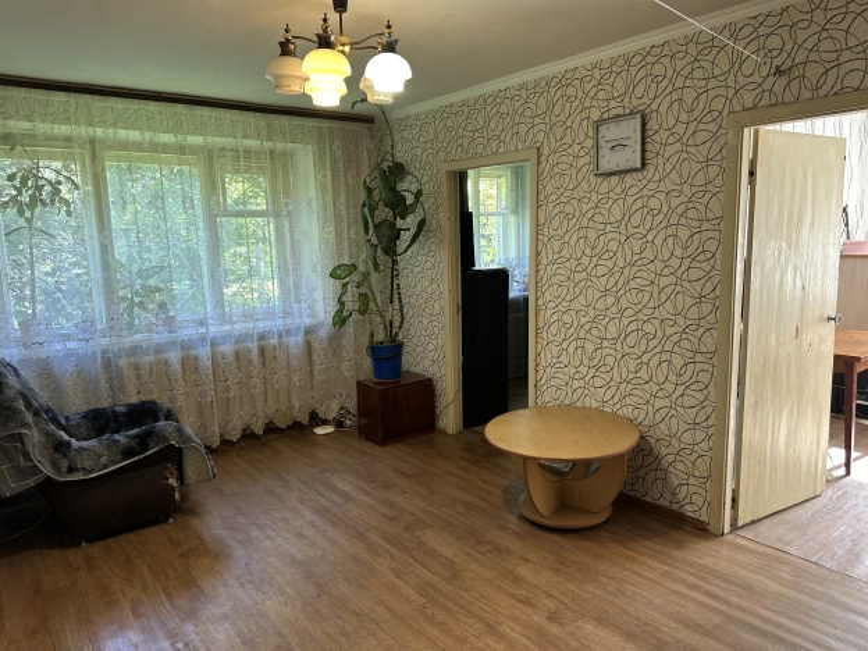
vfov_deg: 56.8
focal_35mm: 24
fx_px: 602
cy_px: 326
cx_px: 434
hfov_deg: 71.6
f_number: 1.78
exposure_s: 1/50
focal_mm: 6.86
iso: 125
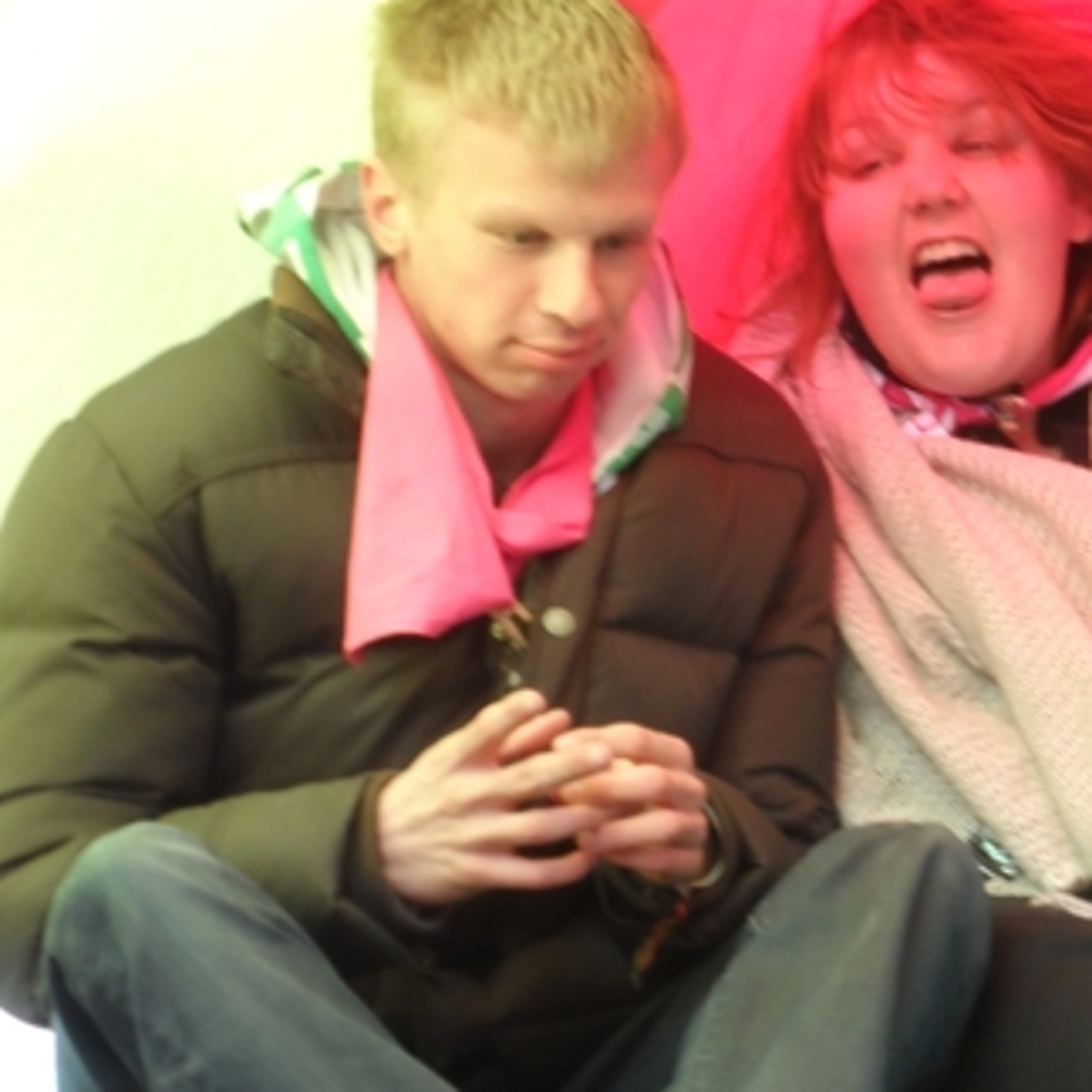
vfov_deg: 12.1
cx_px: 998
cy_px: 600
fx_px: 5139
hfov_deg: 12.0
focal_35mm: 144
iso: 320
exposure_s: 1/250
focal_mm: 14.3
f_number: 4.5
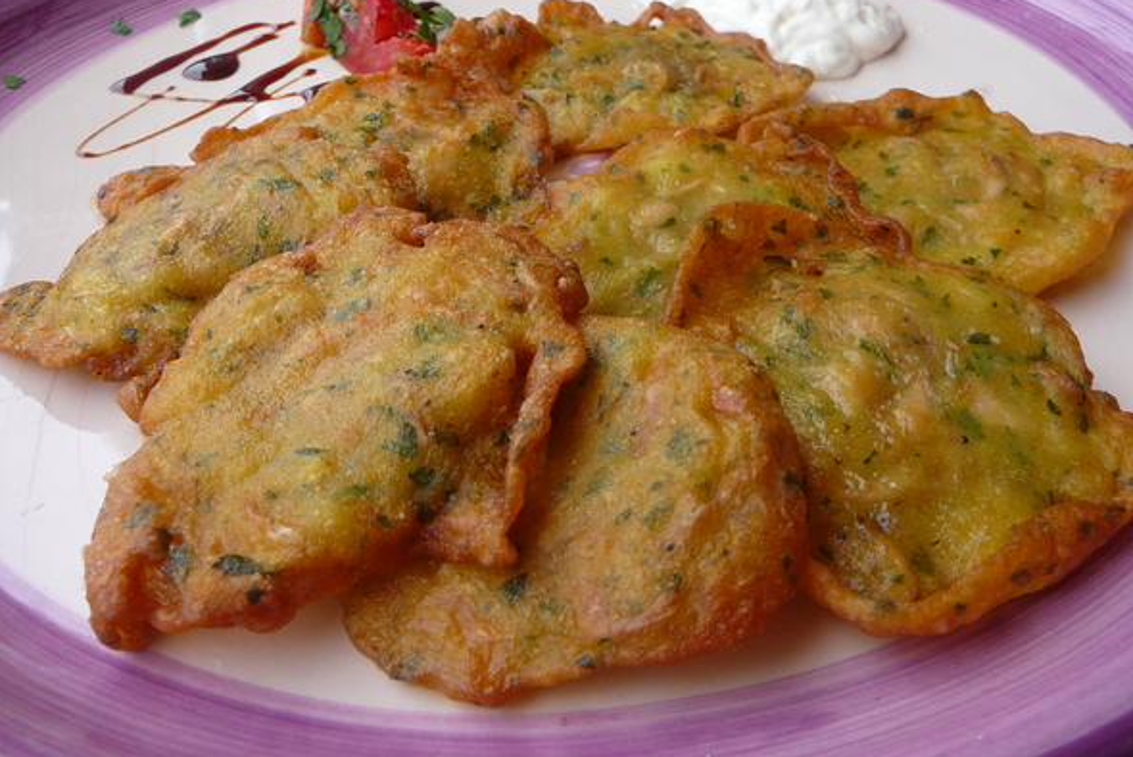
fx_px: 1165
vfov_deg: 36.0
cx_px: 574
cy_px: 361
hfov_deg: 51.9
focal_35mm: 37
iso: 80
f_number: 2.8
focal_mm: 5.2
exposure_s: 1/320
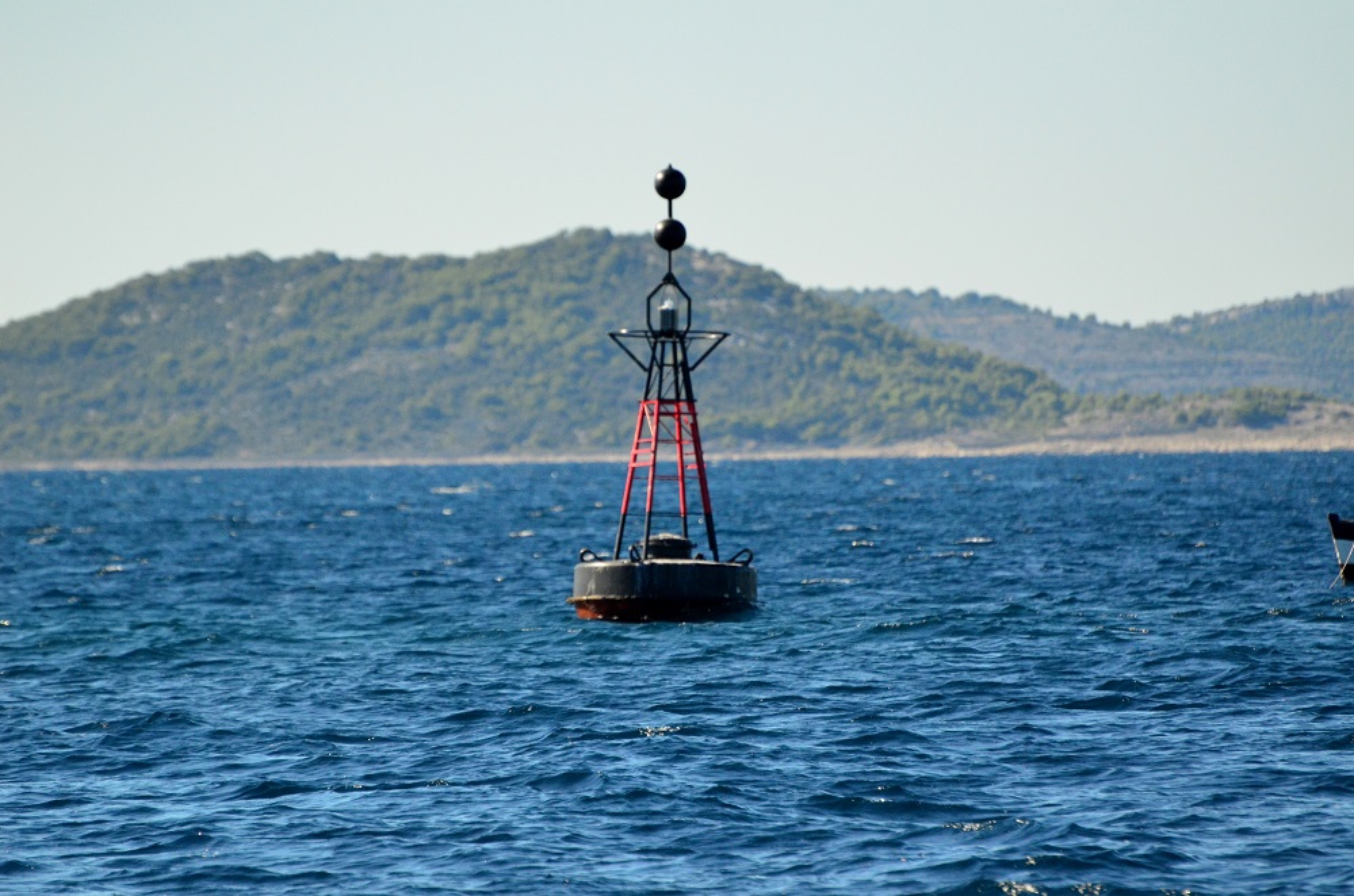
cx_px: 677
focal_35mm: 405
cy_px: 448
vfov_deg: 3.4
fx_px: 15199
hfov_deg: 5.1
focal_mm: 270
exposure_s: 1/8000
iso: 1800
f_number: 5.6
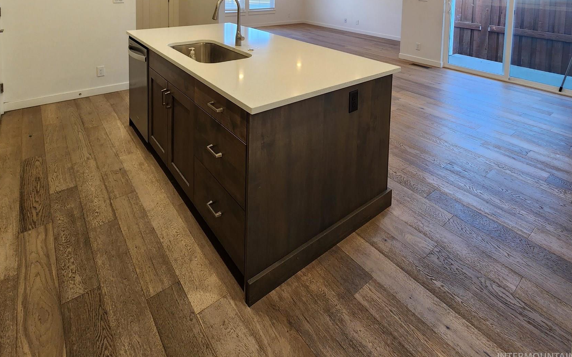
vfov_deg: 50.1
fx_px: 296
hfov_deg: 88.0
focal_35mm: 19
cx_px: 281
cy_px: -2
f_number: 2.2
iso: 125
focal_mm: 2.2
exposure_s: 1/60
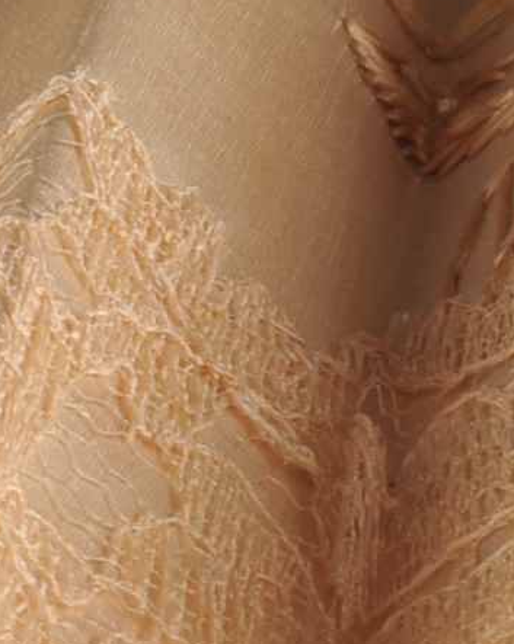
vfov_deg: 5.2
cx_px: -54
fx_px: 7143
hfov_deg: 4.1
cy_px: 128
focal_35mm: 375
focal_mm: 55
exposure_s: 1/250
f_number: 20
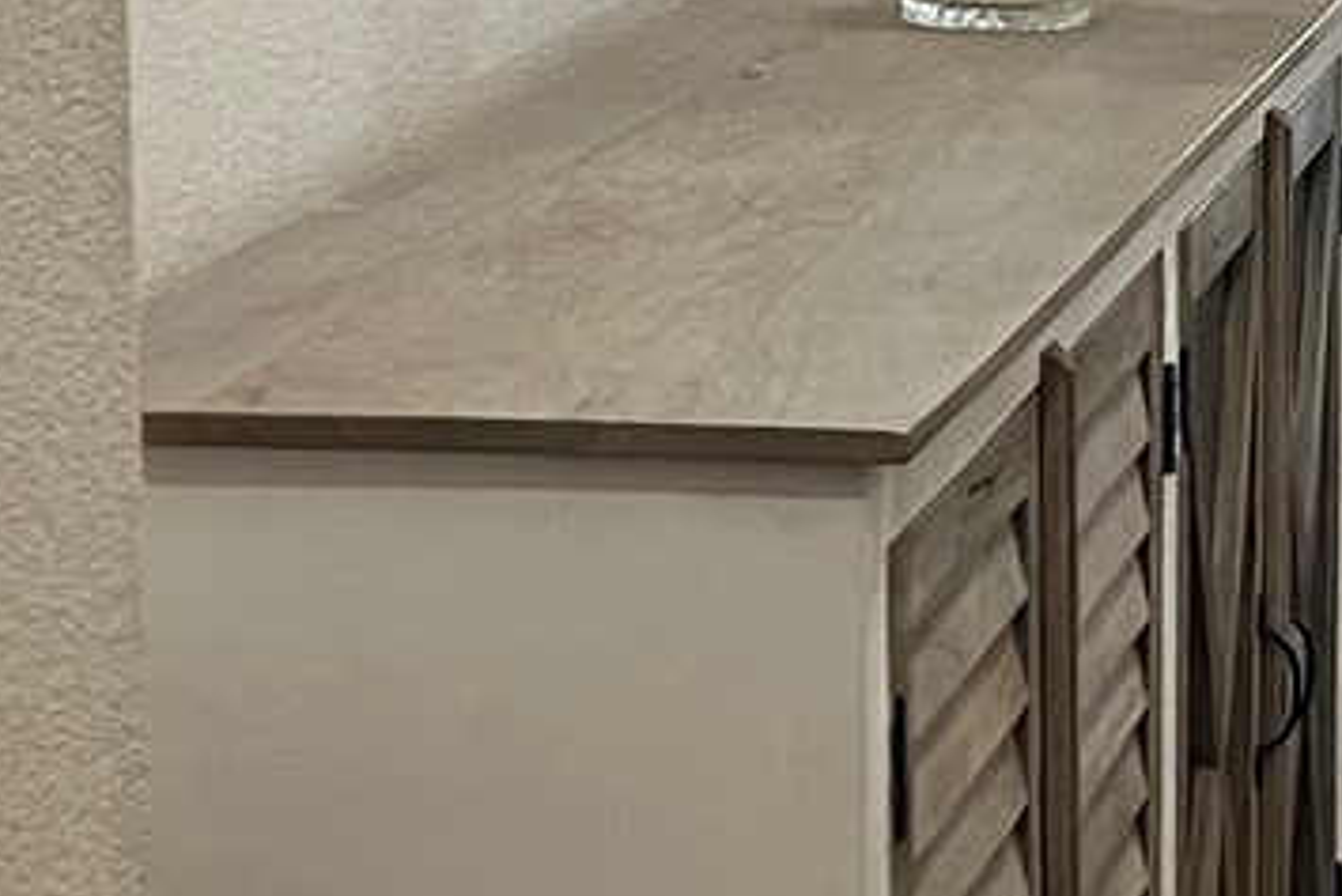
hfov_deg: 12.8
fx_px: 5817
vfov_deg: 8.8
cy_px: 231
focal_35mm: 156
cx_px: 1724
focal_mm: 5.7
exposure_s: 1/60
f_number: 1.5
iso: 160
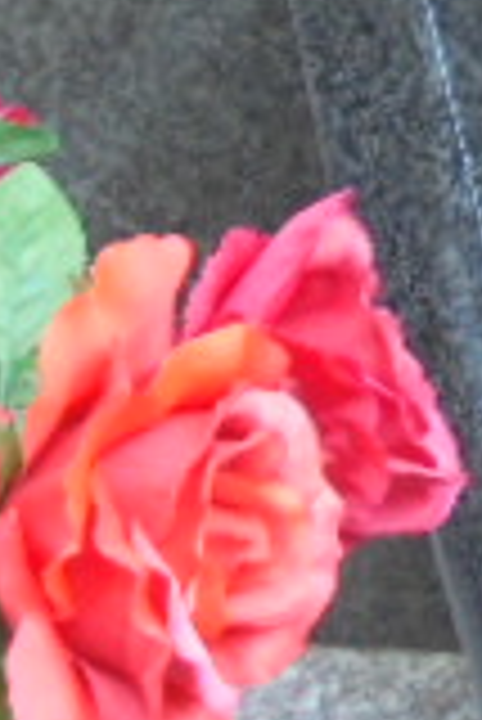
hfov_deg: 11.2
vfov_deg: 18.0
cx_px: 1036
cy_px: -144
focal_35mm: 108
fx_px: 2164
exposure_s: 1/30
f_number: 3.5
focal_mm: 4.6
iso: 250
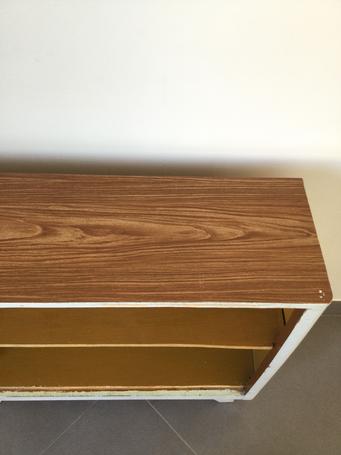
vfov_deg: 58.4
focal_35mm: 31
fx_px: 407
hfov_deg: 45.4
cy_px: 228
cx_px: 170
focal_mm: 3.3
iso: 80
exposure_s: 1/33
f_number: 2.4
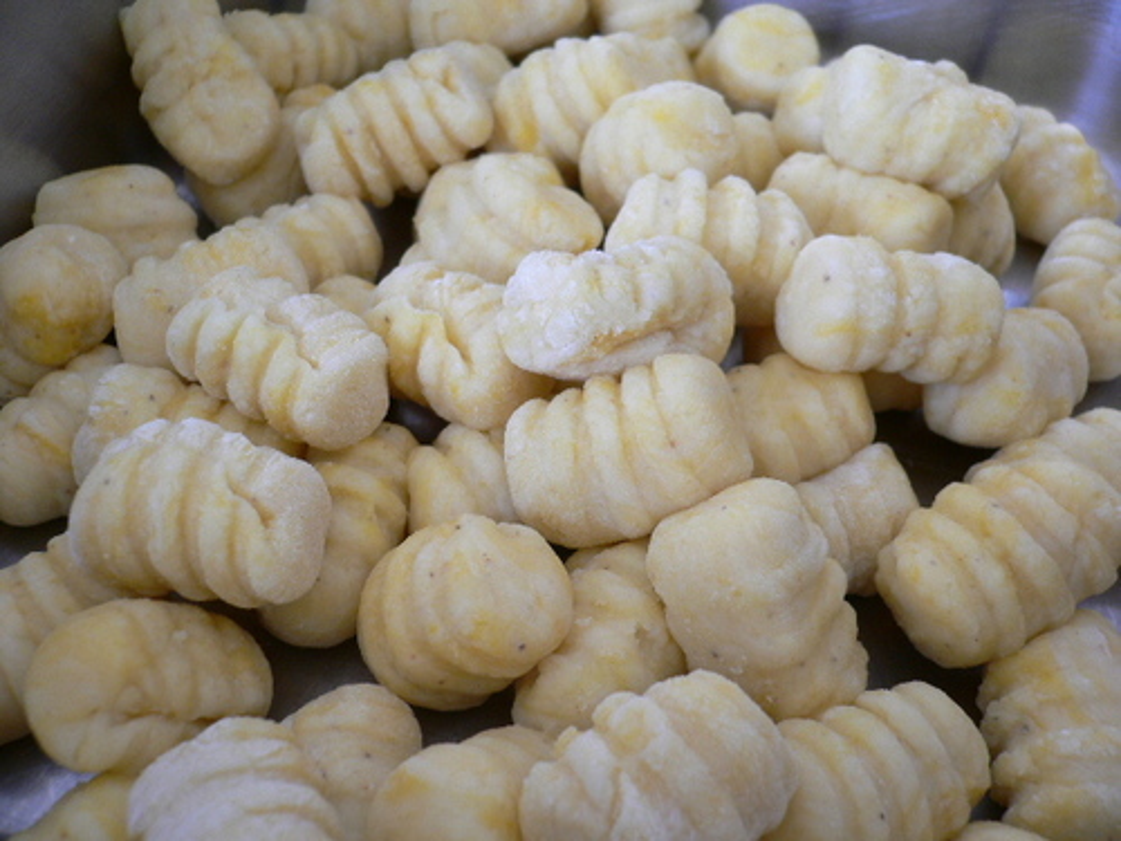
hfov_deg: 52.6
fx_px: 1133
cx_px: 560
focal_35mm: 35
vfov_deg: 40.7
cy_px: 420
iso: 100
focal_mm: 5.8
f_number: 2.8
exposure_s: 1/60
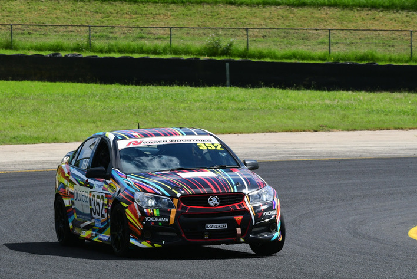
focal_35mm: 339
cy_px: 131
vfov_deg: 4.1
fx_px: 3929
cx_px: 192
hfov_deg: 6.1
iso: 400
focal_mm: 200
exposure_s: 1/640
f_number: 11
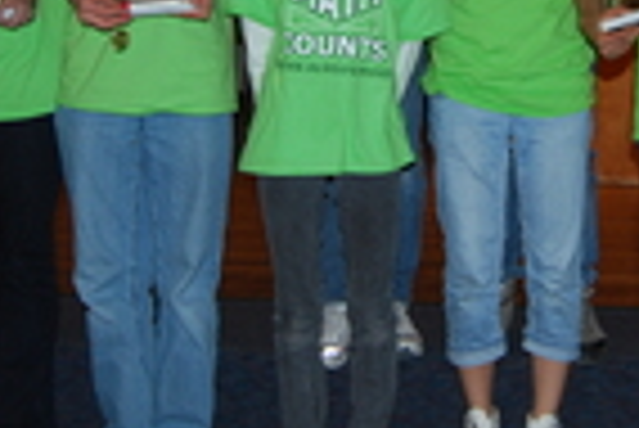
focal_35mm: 76
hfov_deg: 26.5
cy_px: -32
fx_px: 1350
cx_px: 400
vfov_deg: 17.4
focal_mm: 18
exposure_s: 1/60
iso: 200
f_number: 3.5
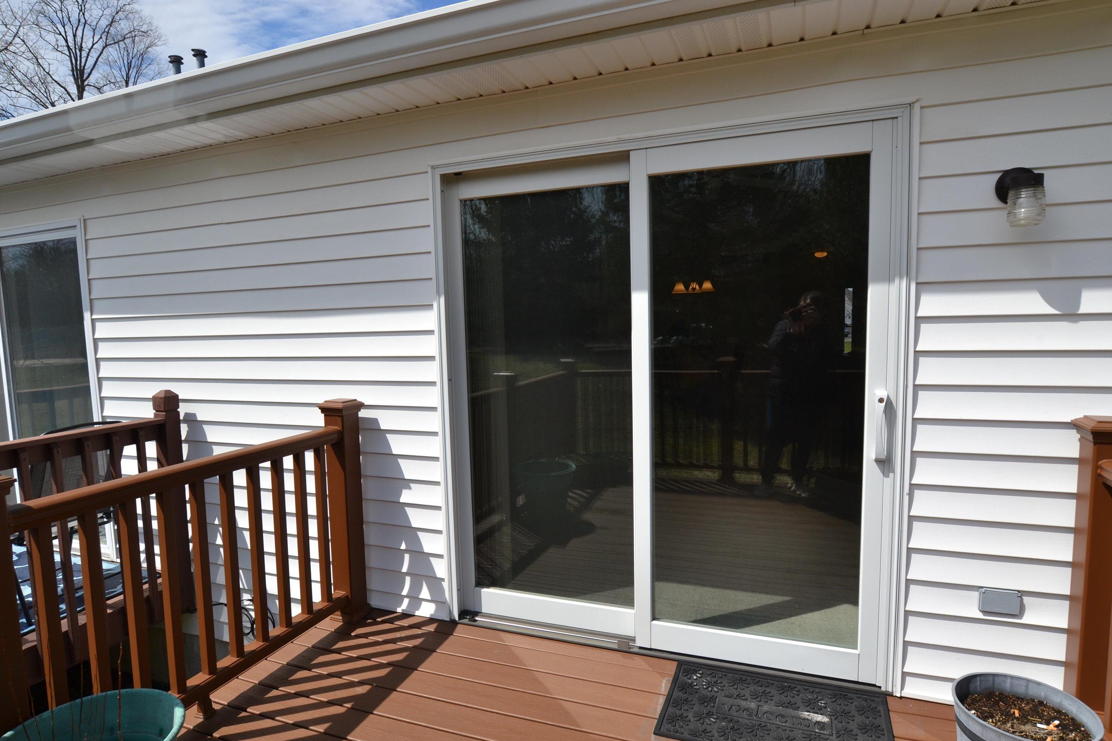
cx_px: 553
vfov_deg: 64.5
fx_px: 587
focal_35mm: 19
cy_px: 379
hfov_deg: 86.9
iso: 100
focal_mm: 12
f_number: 8
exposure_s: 1/320
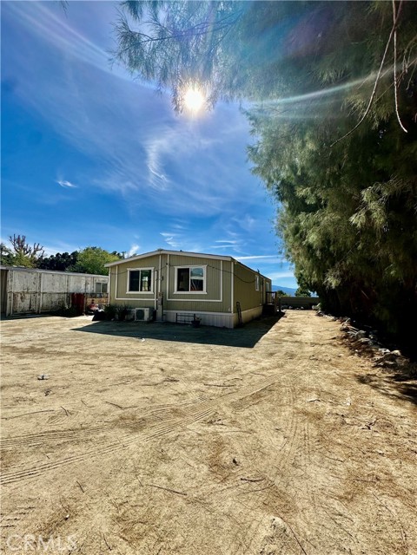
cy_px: 278
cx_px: 208
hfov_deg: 85.7
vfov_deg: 102.1
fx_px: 225
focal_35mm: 14
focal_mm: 2.22
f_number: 2.2
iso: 50
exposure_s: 1/3610
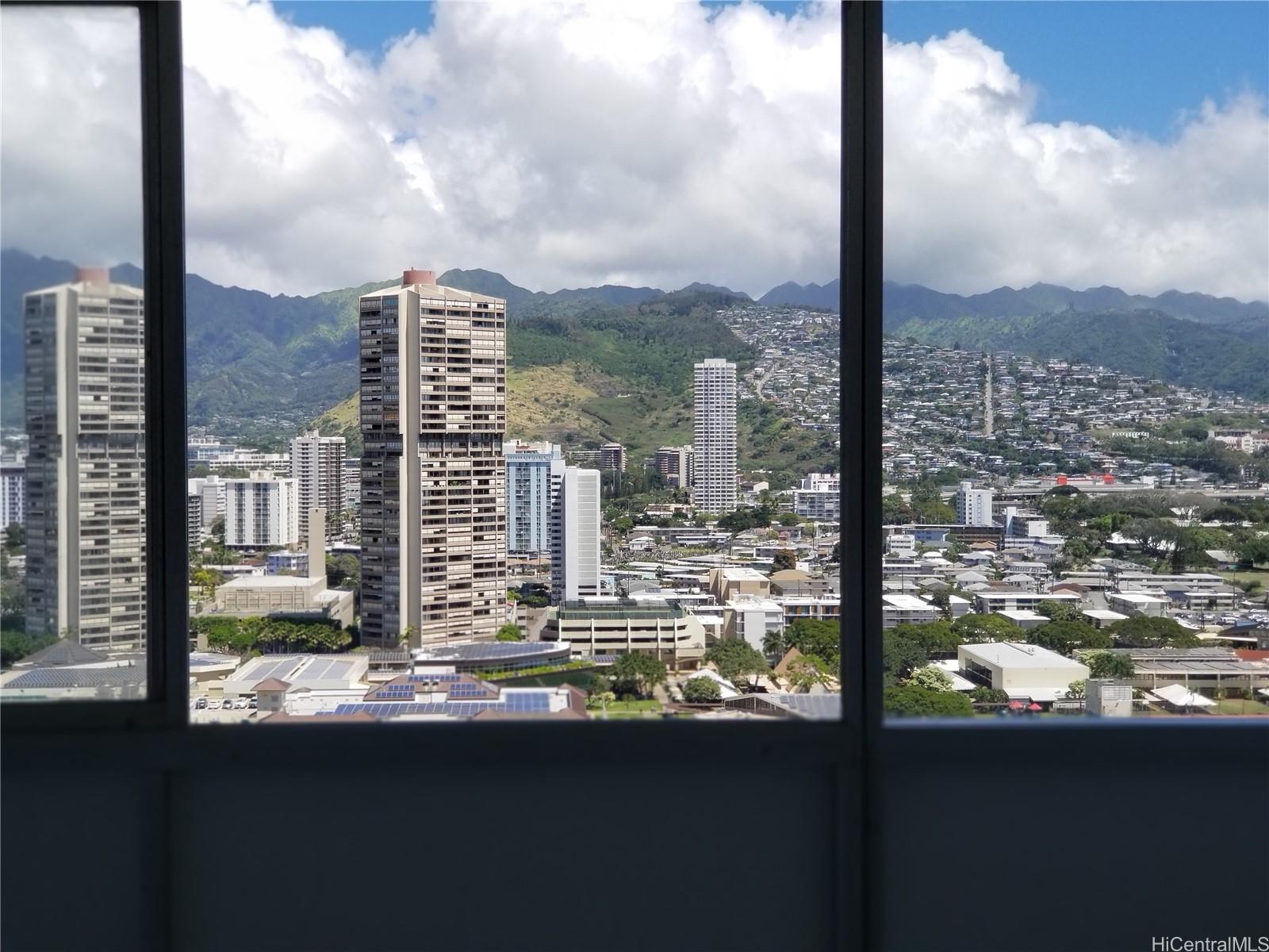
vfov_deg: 28.0
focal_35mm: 52
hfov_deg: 36.8
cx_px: 634
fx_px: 1906
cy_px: 476
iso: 25
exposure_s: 1/932
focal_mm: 6
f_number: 2.4
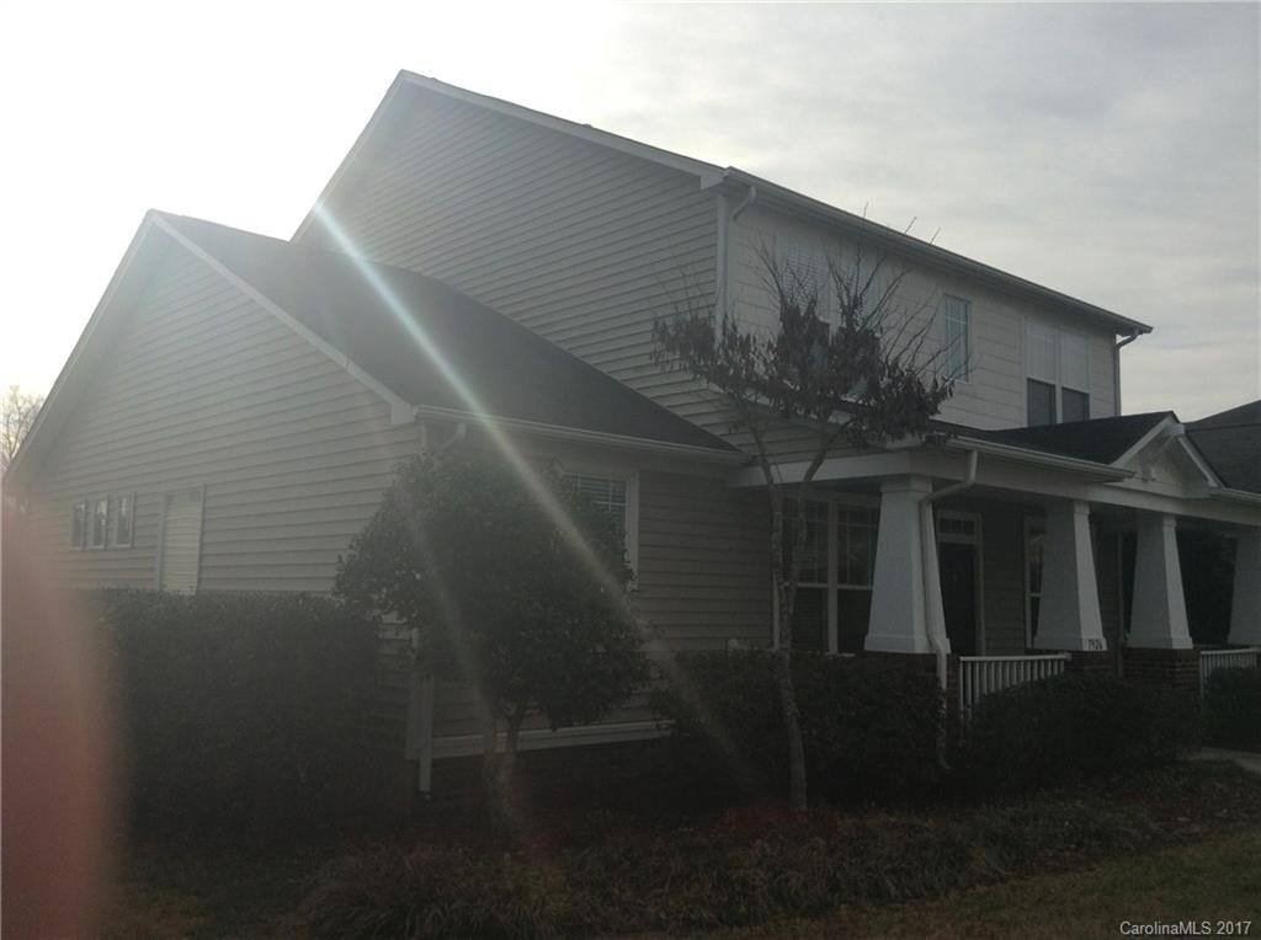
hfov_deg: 55.4
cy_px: 470
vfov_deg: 42.8
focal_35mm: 33
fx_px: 1200
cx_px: 630
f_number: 2.4
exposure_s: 1/1412
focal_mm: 3.3
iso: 32
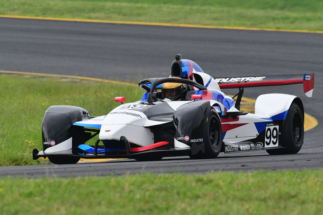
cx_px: 162
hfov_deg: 2.7
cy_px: 108
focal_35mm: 750
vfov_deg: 1.8
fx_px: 6731
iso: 1250
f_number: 10
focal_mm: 500
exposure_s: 1/640
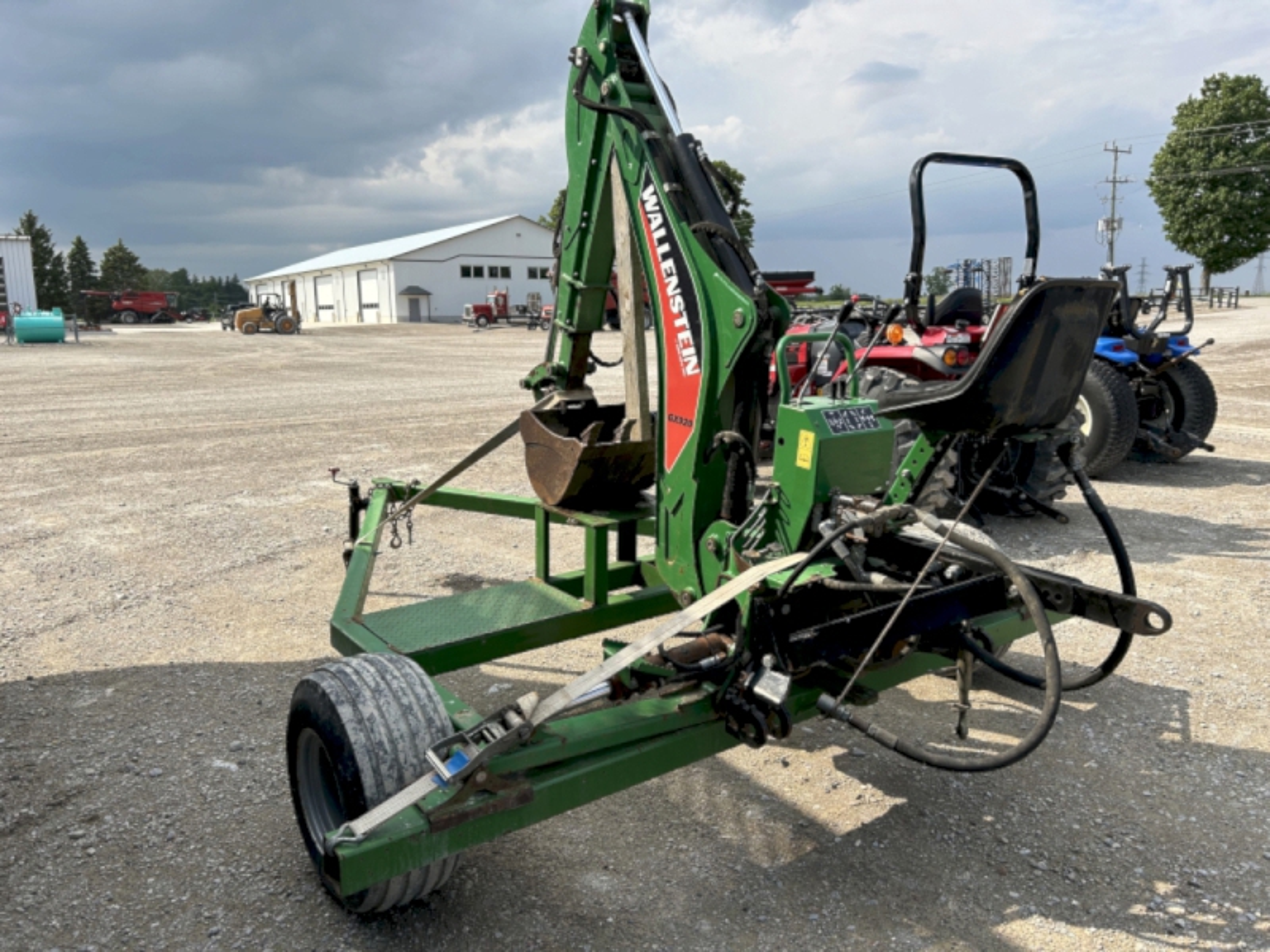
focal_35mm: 26
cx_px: 635
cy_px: 476
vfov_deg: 53.1
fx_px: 954
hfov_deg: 67.3
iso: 50
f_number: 1.5
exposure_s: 1/3165
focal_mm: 5.7
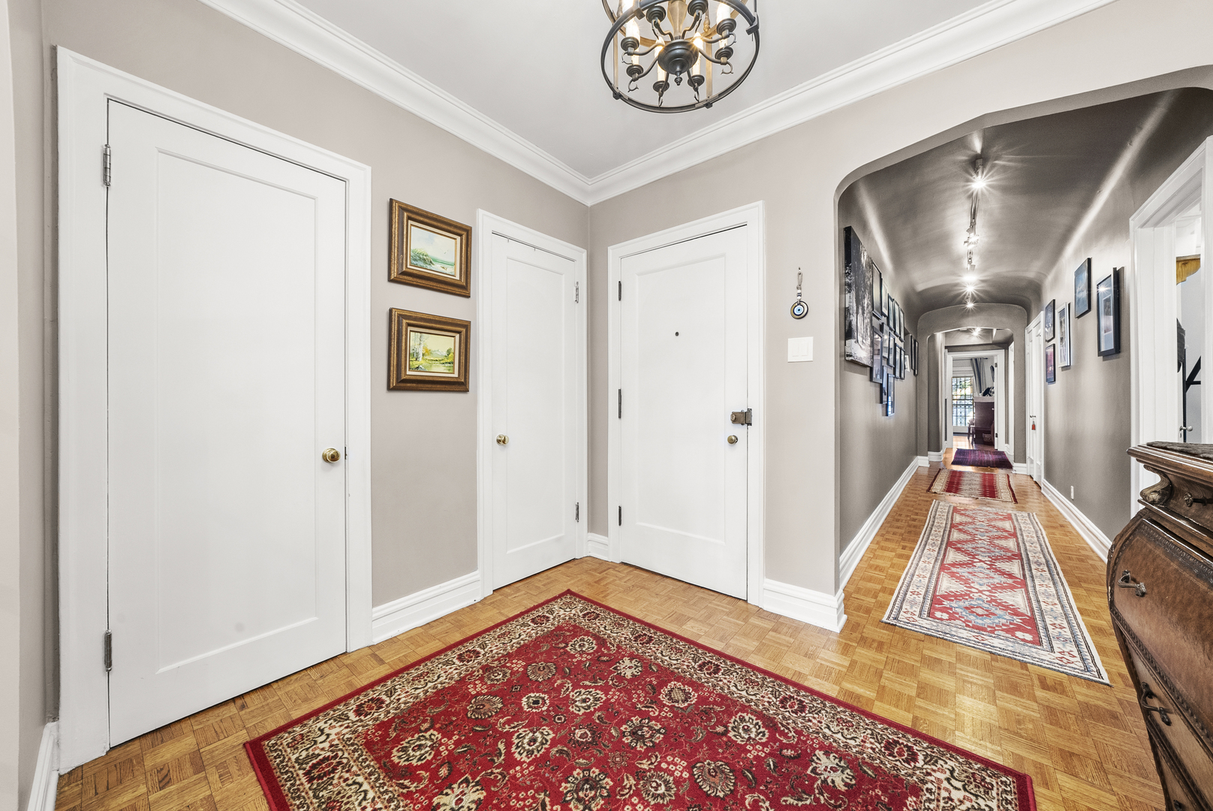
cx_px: 606
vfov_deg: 90.1
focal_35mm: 12
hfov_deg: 112.6
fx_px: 405
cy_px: 406
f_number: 11
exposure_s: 1/2.5
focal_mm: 12
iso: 2000
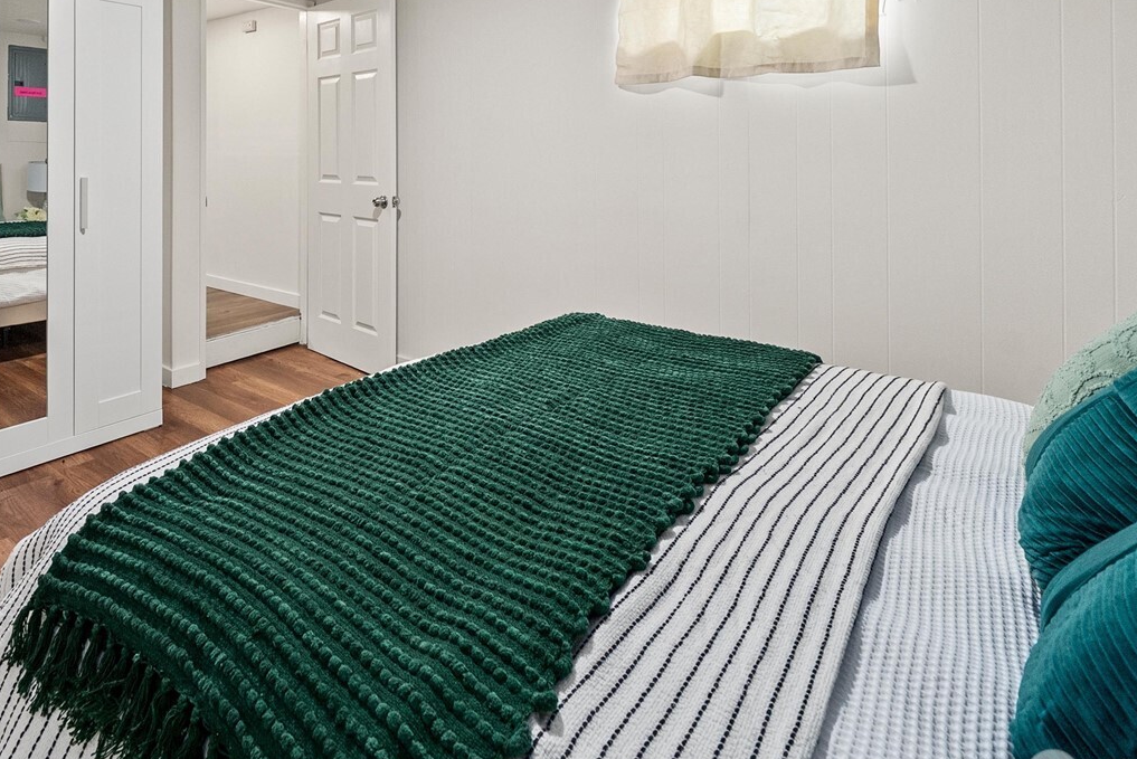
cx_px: 349
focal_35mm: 20
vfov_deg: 58.7
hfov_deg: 80.2
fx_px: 632
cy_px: 188
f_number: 7.1
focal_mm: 12
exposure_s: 1/60
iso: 500
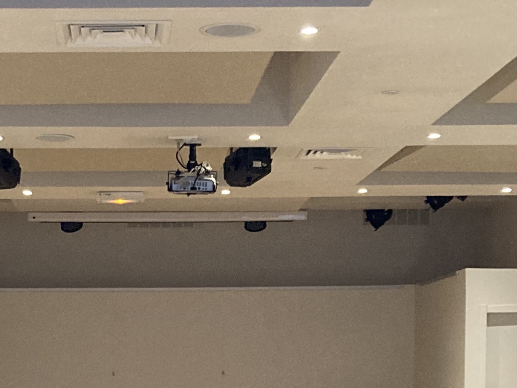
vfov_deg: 14.7
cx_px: 136
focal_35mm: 97
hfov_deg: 20.1
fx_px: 1449
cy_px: 483
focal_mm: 3.99
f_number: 1.8
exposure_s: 1/55
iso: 320
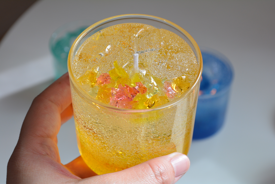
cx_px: 138
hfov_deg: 27.0
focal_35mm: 75
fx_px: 573
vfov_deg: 18.2
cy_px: 92
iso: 400
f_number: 8
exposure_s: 1/60
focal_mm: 50
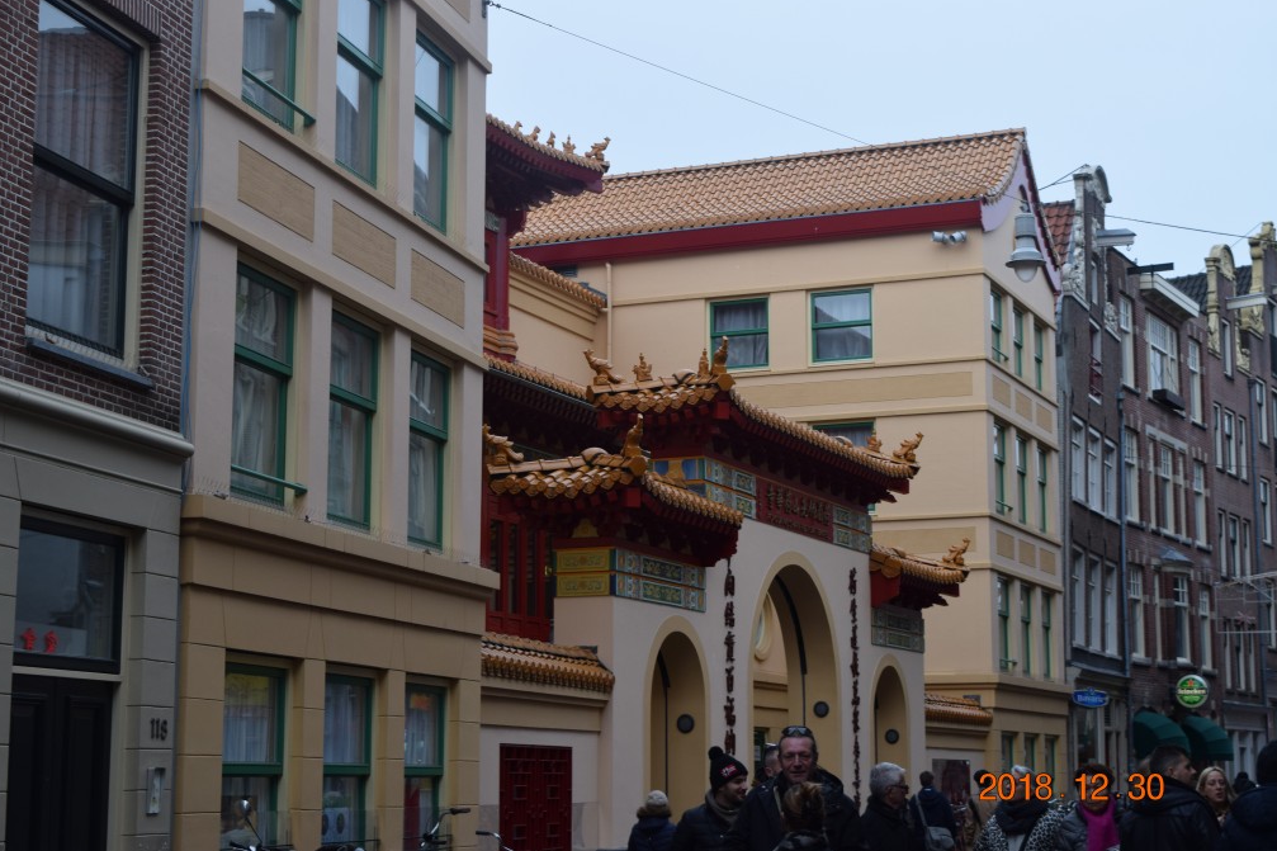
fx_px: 2163
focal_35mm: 61
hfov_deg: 32.9
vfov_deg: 22.3
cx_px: 638
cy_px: 420
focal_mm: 40
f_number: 7.1
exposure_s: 1/200
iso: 400
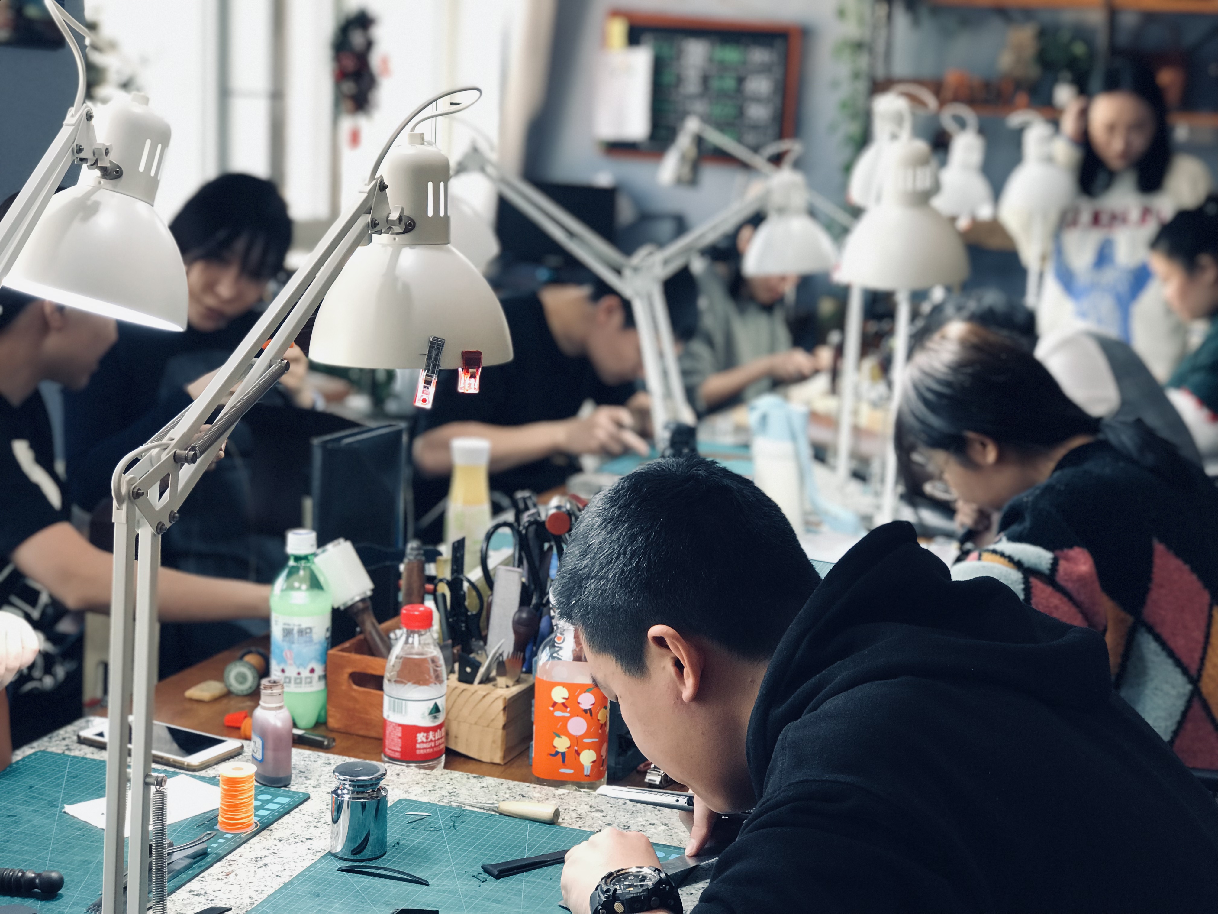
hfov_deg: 33.8
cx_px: 609
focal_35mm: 57
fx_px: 2006
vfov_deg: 25.7
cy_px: 457
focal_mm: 6.6
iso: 80
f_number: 2.8
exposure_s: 1/50
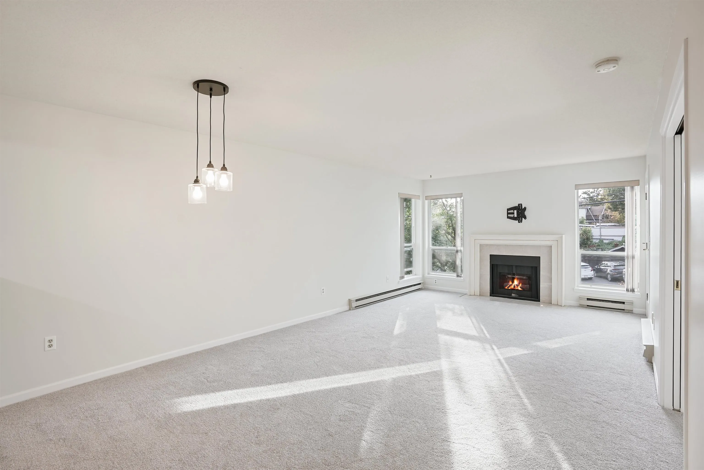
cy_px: 235
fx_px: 313
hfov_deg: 96.7
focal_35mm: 16
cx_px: 352
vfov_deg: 73.8
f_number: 8
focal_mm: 16
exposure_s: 1/4
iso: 160
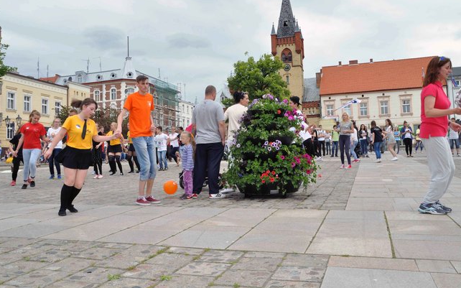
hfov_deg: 56.7
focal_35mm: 34
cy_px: 136
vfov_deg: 37.2
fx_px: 427
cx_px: 228
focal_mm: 22
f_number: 14
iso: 640
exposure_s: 1/200
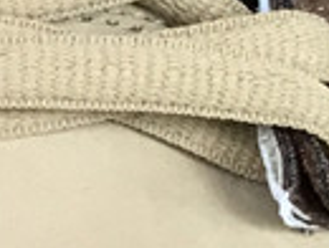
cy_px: 335
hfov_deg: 8.5
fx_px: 2038
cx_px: -445
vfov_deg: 6.9
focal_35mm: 214
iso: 50
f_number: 2.4
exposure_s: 1/33
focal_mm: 3.3
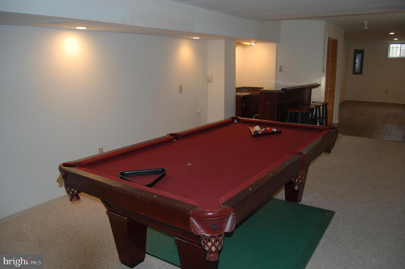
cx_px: 202
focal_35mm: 27
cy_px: 134
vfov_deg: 47.8
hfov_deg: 67.5
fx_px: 303
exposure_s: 1/60
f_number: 3.5
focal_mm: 18
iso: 400
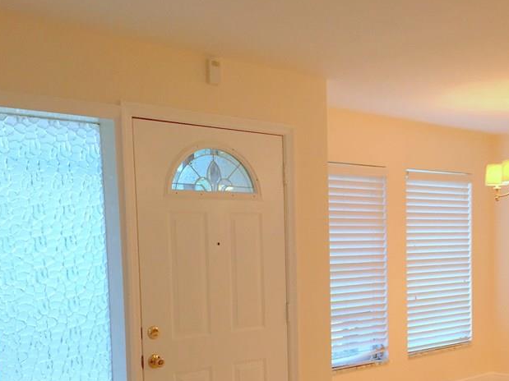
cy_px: 305
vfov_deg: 29.6
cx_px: 376
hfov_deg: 38.7
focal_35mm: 48
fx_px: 706
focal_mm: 4.15
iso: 32
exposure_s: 1/30
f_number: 2.2
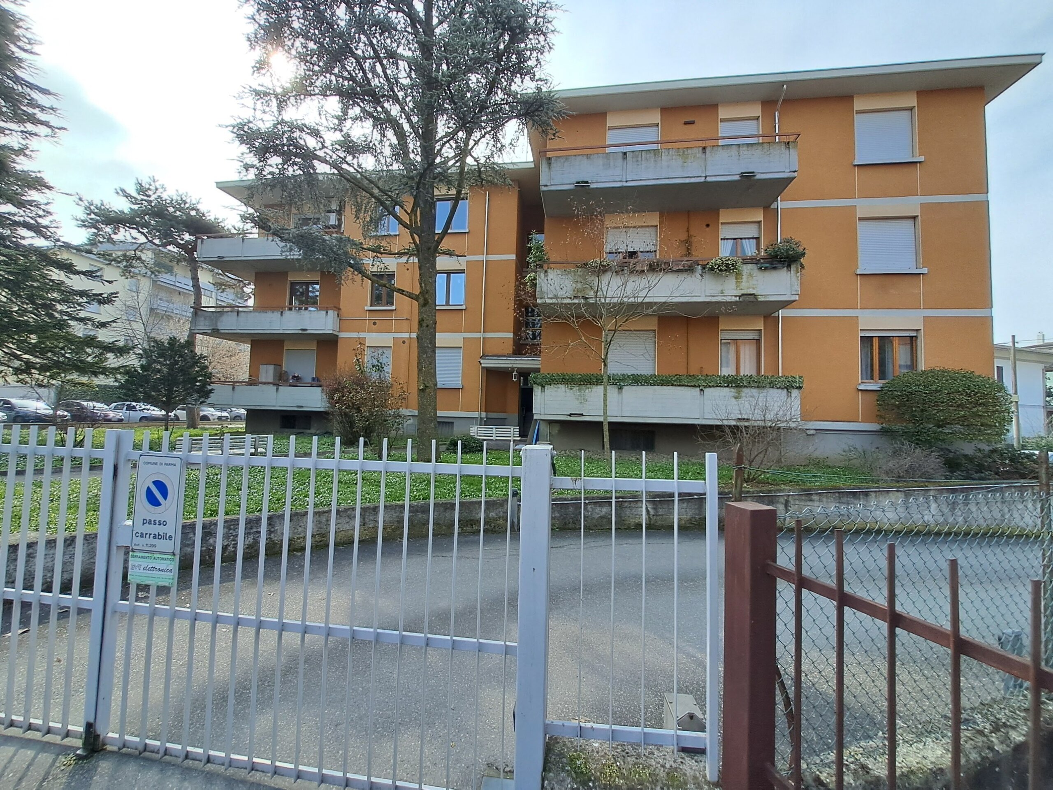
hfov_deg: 106.2
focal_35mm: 13
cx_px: 526
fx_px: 395
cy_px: 395
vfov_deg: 89.9
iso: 50
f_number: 2.2
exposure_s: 1/587
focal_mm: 1.13
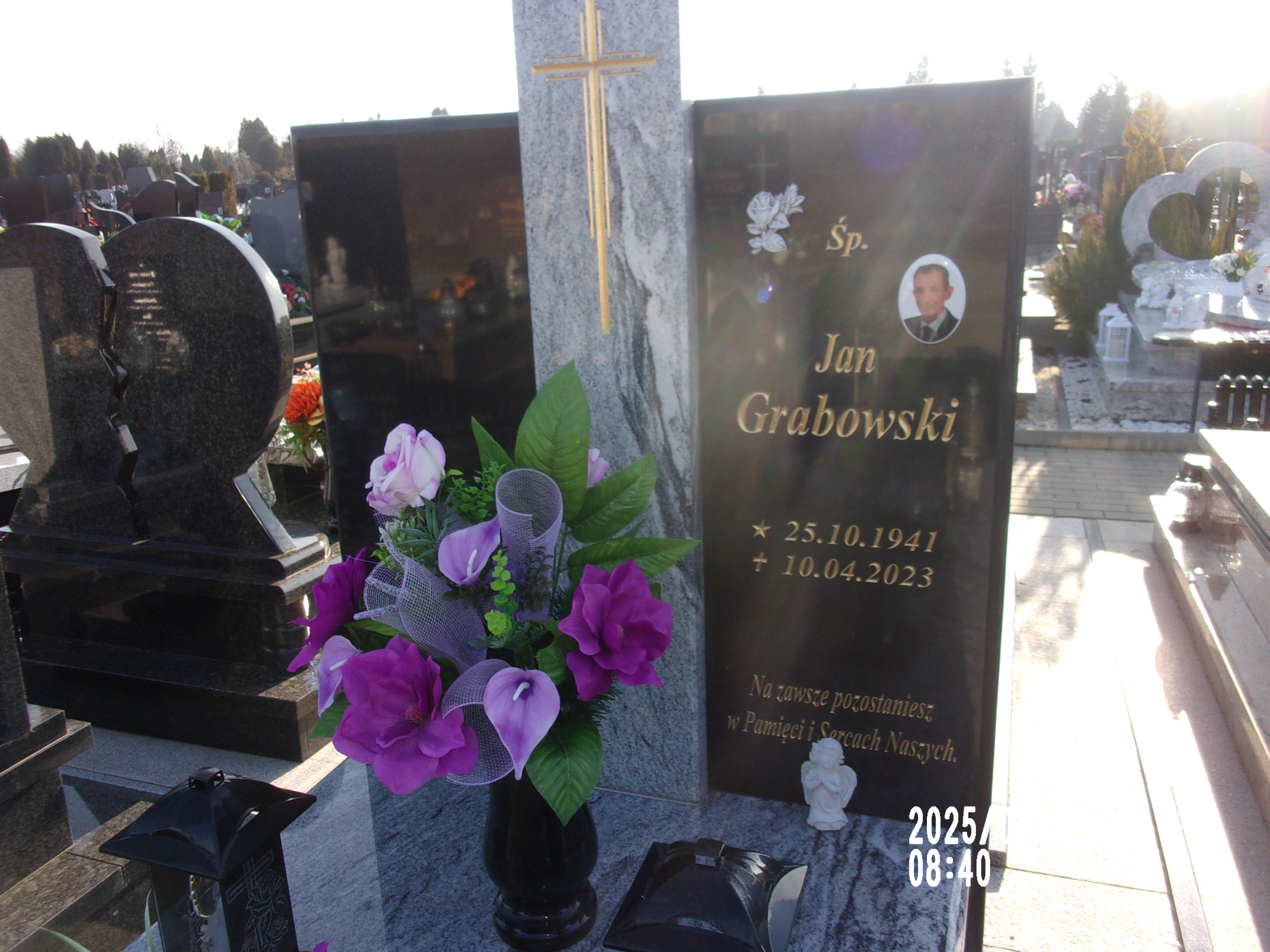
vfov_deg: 49.7
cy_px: 476
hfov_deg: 63.4
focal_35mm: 28
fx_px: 1027
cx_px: 635
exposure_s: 1/250
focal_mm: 5.1
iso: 80
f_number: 3.9
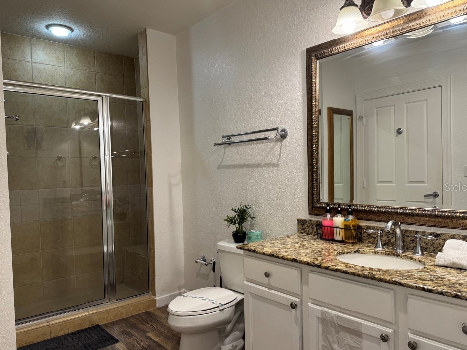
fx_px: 351
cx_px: 238
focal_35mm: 26
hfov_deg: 67.3
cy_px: 187
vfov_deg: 53.0
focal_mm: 6.76
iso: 125
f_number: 1.78
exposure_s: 1/60
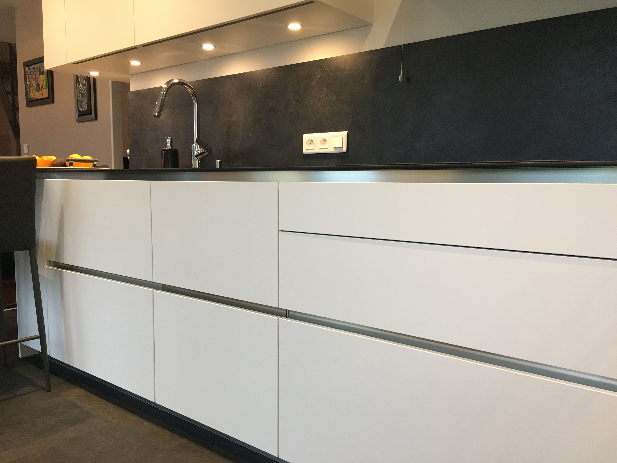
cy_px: 232
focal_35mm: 29
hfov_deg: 61.7
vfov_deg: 48.2
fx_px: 517
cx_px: 308
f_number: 2.2
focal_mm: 4.15
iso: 125
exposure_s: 1/33
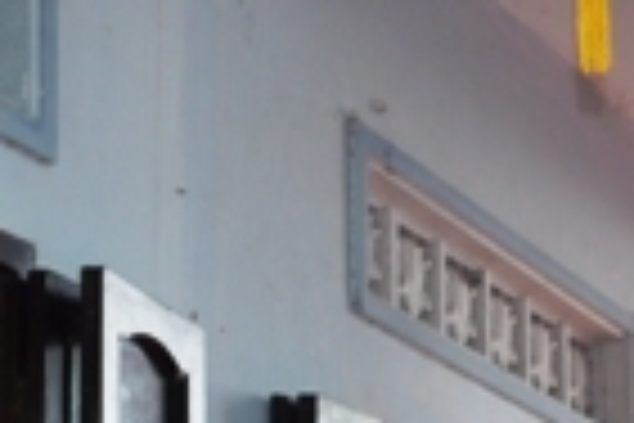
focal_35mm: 163
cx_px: 247
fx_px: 2870
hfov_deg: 12.6
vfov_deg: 8.1
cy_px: 760
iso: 250
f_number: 4
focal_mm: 24
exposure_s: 1/125
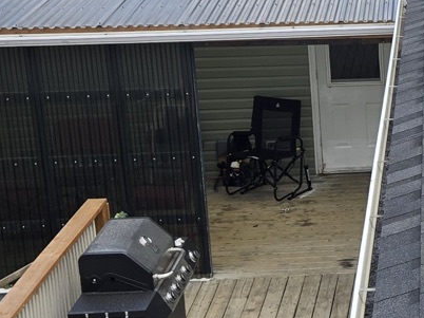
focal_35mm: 103
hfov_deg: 17.5
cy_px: 129
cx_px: 594
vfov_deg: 14.3
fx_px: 1261
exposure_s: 1/1053
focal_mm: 5.4
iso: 25
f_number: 1.8
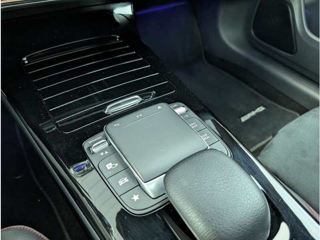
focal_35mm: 24
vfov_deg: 56.8
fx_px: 222
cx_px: 160
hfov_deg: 71.6
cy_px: 120
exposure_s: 1/50.6
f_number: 1.68
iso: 281
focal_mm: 6.9
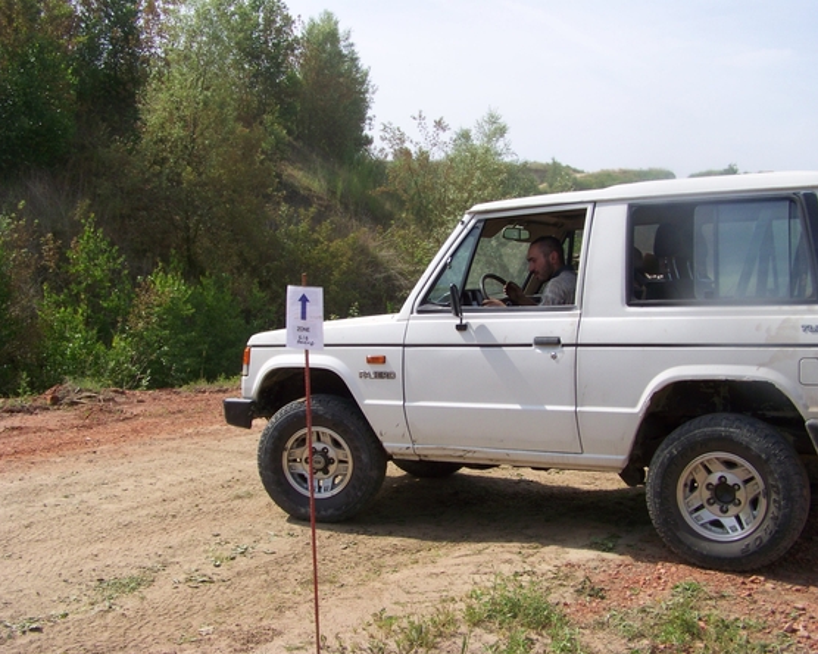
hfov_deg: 45.8
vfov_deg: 37.3
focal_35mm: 40
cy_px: 328
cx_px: 430
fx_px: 969
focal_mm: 6.3
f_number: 4
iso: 64
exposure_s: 1/400
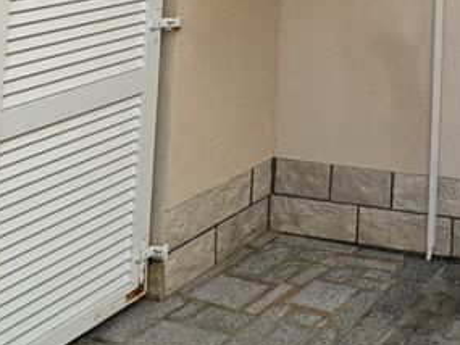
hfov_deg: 26.1
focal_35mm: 59
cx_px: 649
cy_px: -210
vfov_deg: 20.3
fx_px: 784
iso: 50
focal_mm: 2.22
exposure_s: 1/713
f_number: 2.2
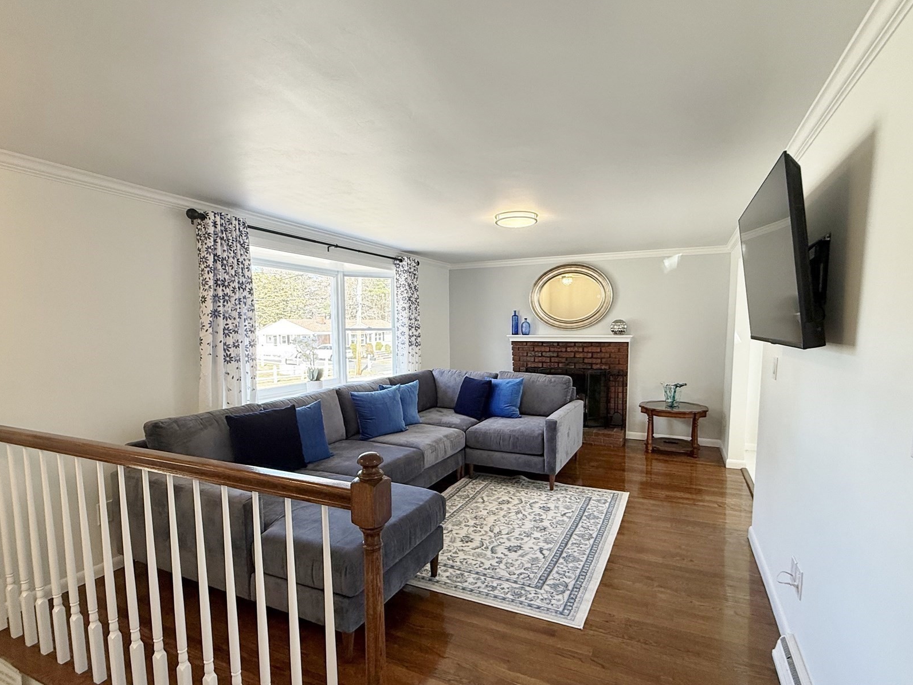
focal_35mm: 18
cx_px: 465
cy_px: 374
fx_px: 475
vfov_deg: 71.4
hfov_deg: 87.7
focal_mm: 2.22
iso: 100
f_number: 2.2
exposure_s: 1/120
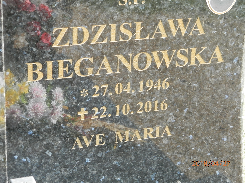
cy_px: 92
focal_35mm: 106
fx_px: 750
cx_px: 122
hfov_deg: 18.5
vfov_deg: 14.0
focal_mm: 19
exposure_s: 1/125
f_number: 4.5
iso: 200
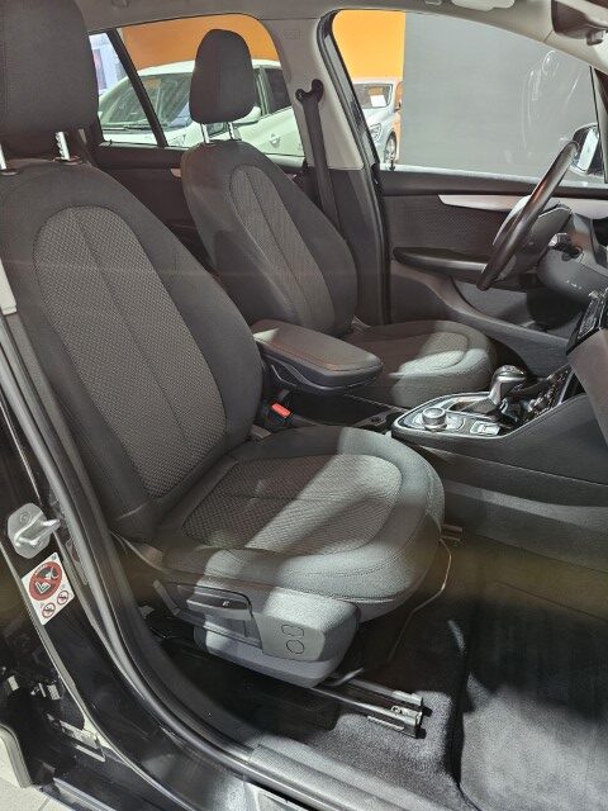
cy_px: 406
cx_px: 304
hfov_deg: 58.9
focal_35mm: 23
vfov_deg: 73.9
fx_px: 539
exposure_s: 1/25
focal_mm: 6.3
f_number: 1.7
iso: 640
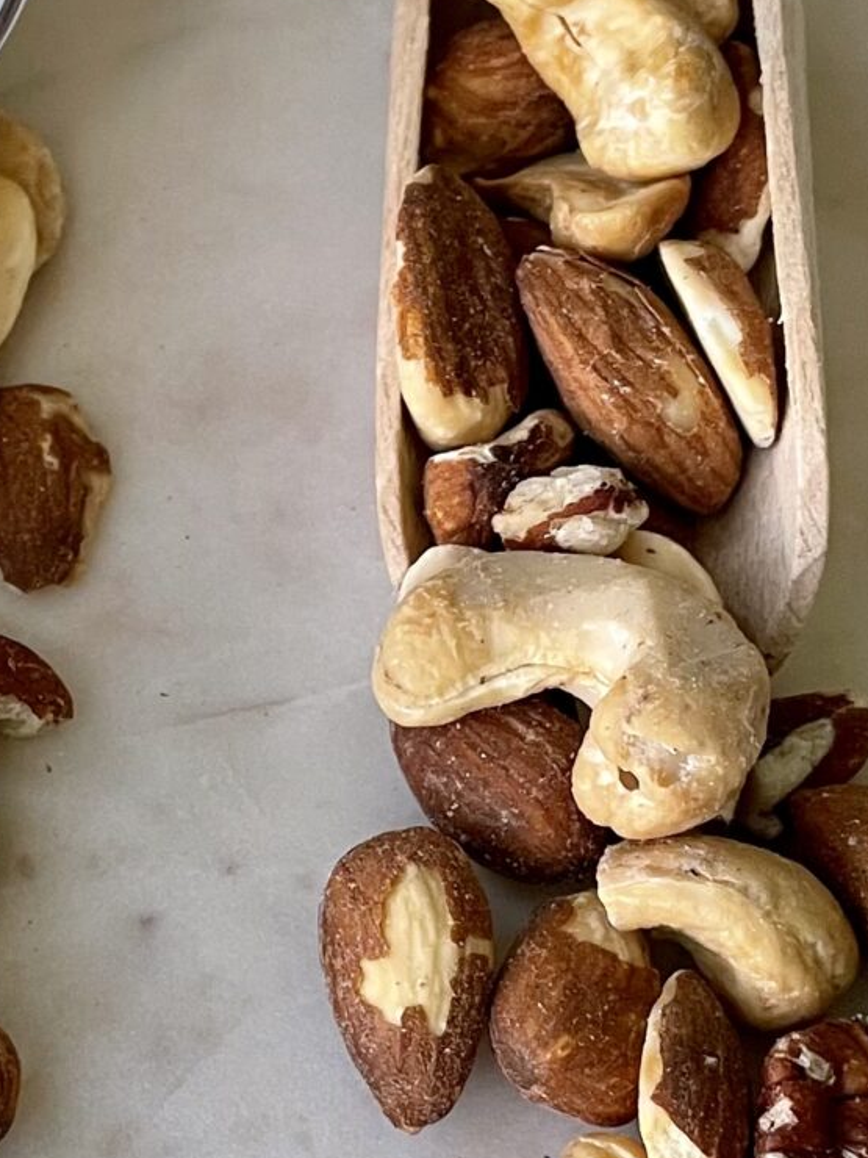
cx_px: -122
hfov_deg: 15.9
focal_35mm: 90
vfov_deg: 21.8
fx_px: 3009
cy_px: 581
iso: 125
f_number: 1.6
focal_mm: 4.2
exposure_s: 1/81
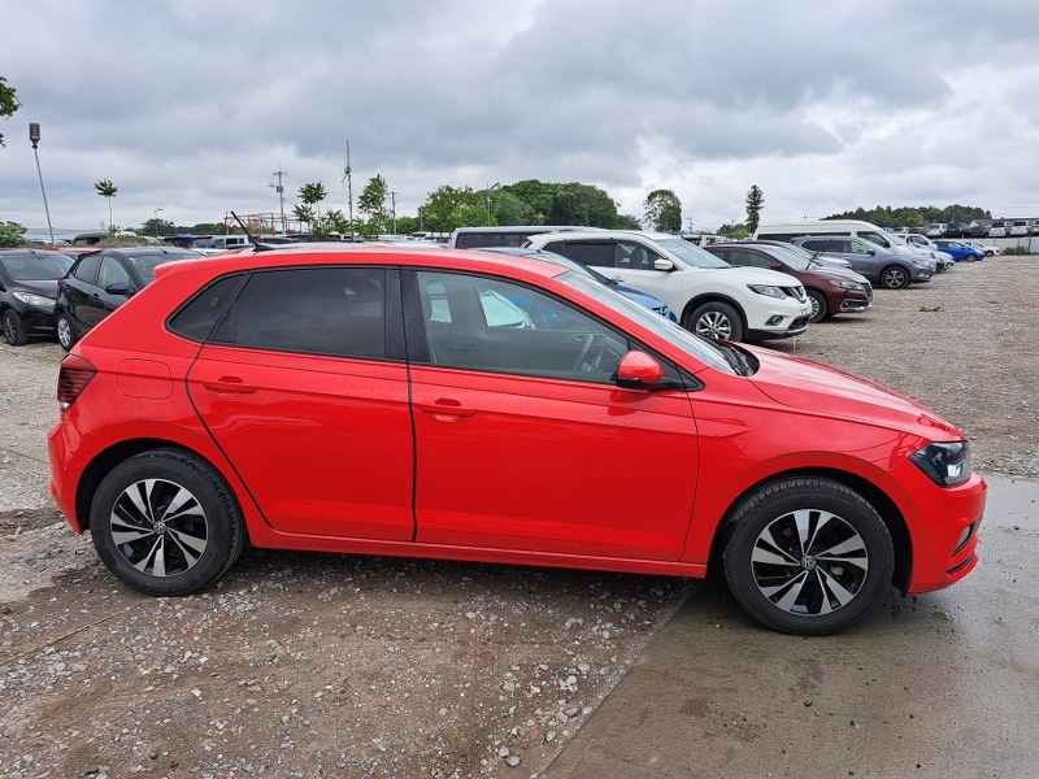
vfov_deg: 56.8
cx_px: 520
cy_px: 390
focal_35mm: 24
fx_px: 720
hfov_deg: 71.6
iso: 50
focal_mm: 5.23
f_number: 1.8
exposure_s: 1/889
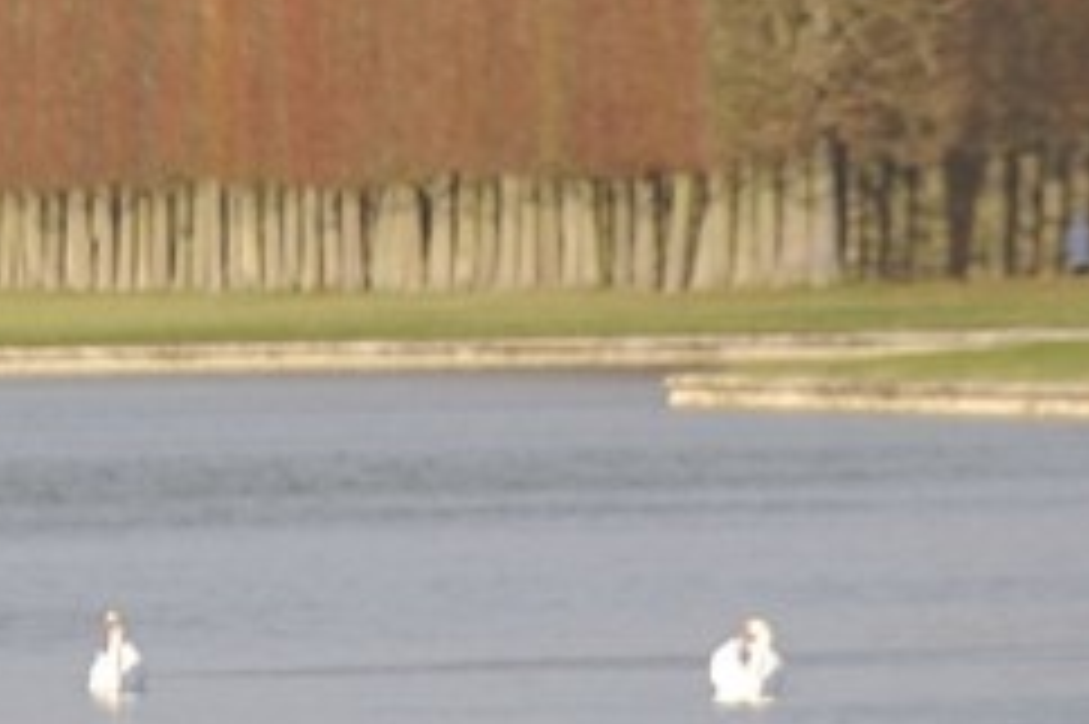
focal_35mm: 1323
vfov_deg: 1.0
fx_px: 39992
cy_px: 612
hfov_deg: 1.6
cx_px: -2448
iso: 200
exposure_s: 1/320
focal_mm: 200
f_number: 6.3
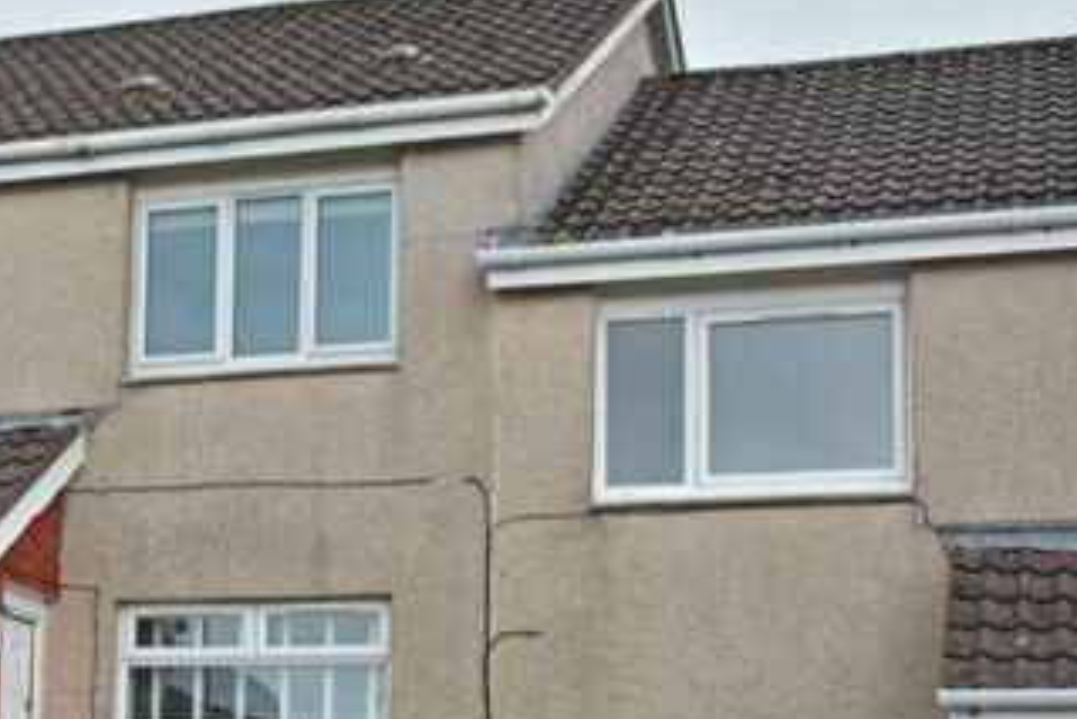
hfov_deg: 24.5
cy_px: 663
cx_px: 7
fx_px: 2364
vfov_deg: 17.0
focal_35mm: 79
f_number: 5
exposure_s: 1/60
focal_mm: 24
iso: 100
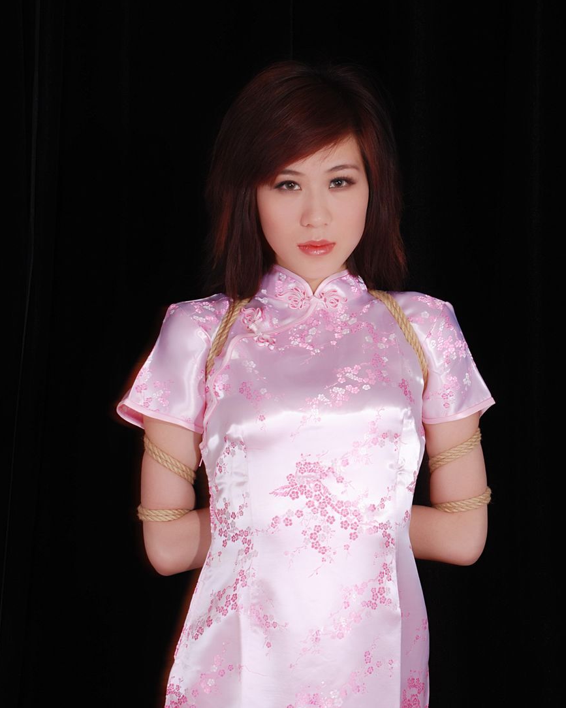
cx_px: 310
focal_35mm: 104
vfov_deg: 18.4
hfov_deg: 14.8
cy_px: 484
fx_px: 2178
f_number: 9
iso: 100
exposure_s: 1/6
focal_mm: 50
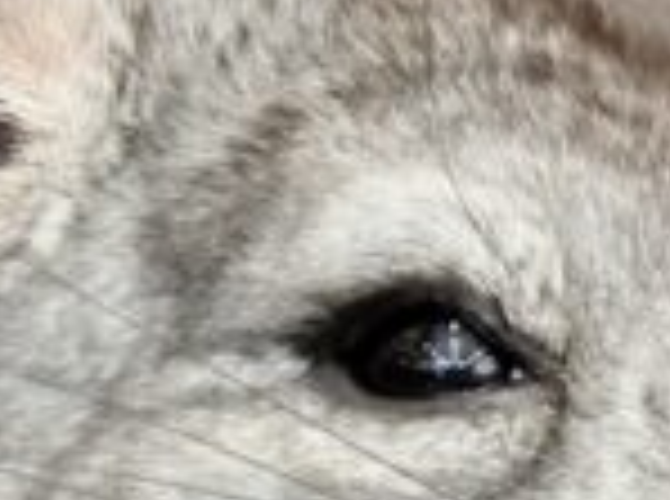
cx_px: 175
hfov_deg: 8.8
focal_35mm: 224
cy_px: 595
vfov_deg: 6.6
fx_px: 4325
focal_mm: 5.96
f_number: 1.6
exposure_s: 1/33
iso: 100
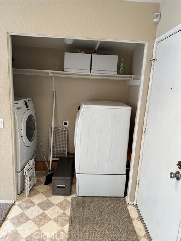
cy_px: 120
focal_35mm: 24
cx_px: 90
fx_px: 167
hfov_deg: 56.8
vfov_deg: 71.6
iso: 320
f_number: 1.78
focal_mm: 6.76
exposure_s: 1/60
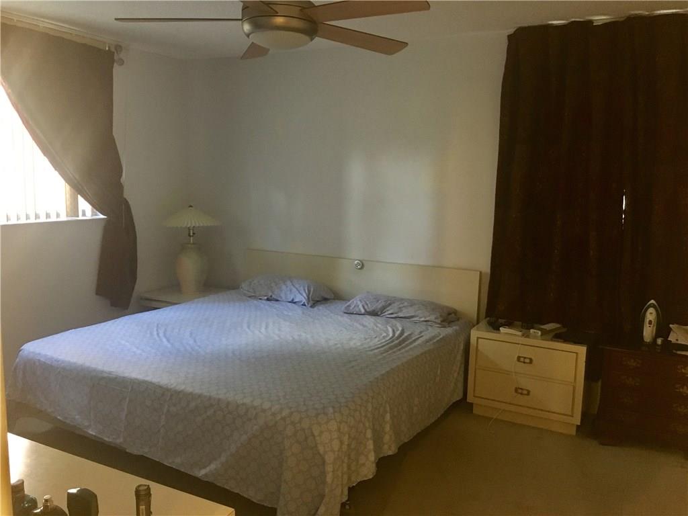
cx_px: 344
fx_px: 576
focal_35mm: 29
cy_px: 258
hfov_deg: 61.7
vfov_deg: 48.2
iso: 250
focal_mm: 4.15
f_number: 2.2
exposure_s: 1/15
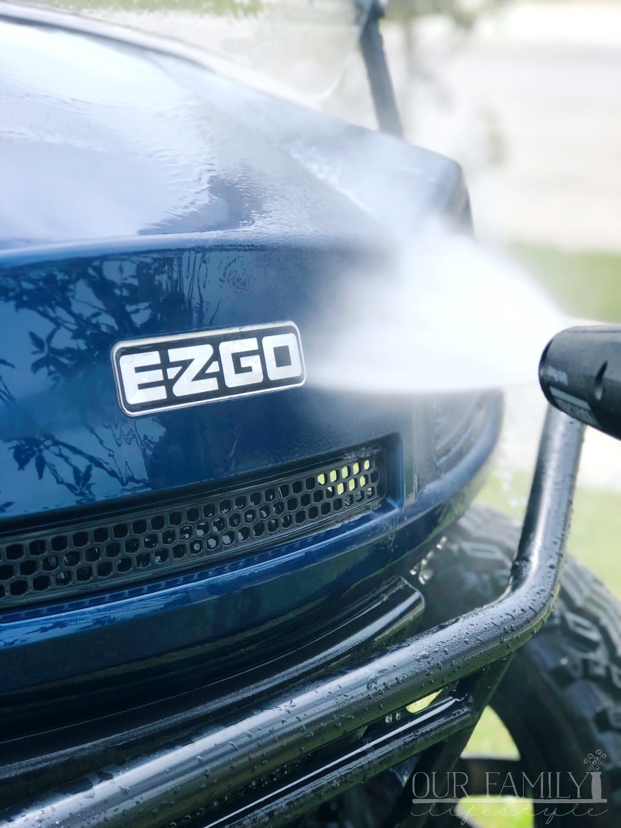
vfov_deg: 33.8
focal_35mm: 57
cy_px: 414
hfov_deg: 25.7
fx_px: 1363
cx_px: 310
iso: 20
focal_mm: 6.6
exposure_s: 1/316
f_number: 2.8
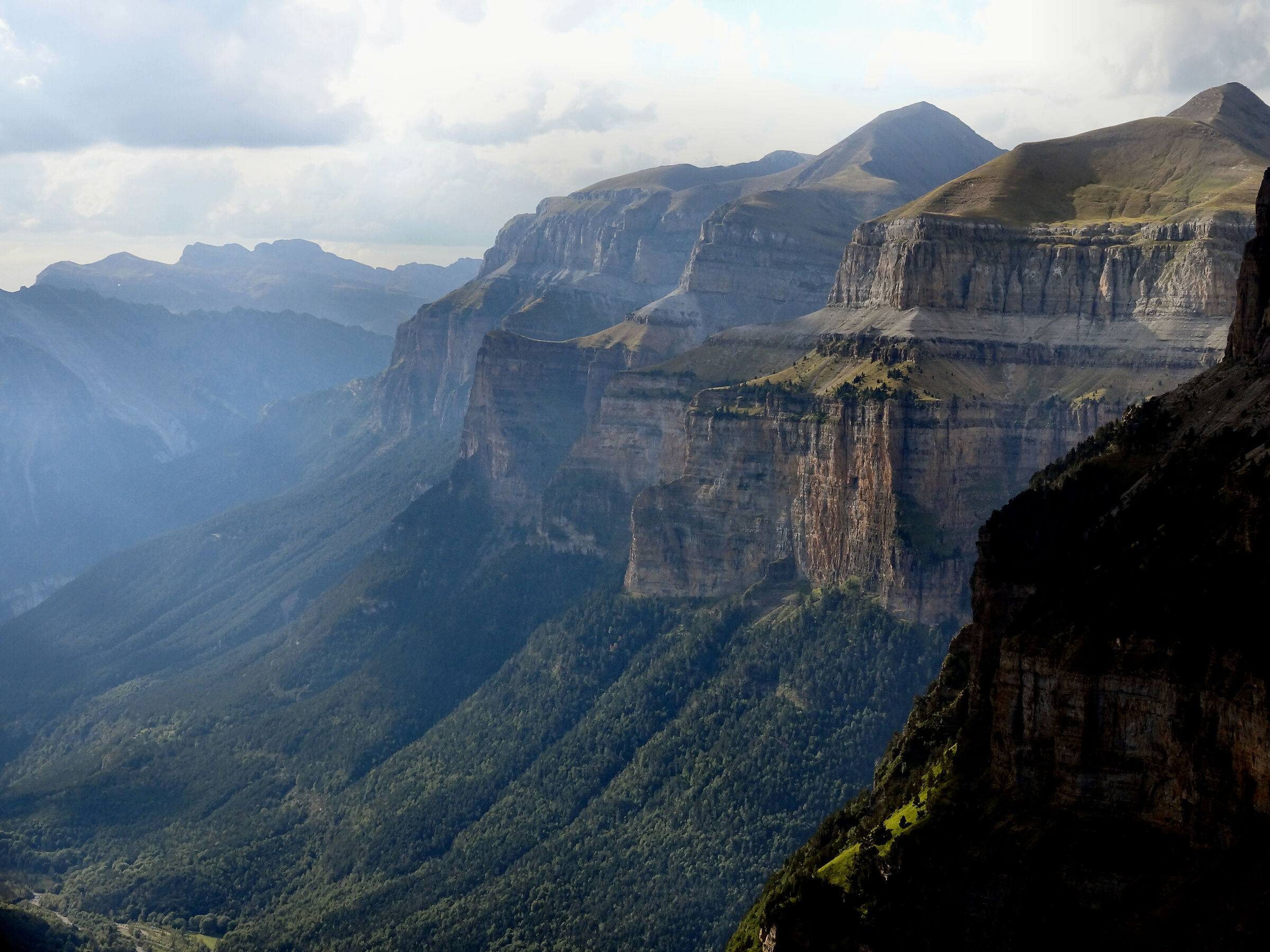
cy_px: 476
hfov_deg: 26.0
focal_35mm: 75
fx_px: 2752
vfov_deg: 19.6
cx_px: 635
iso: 80
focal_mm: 12.87
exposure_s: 1/320
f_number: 5
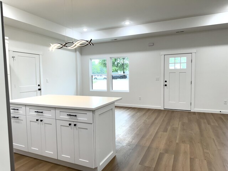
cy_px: 86
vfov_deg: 56.8
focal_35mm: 24
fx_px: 158
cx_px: 114
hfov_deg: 71.6
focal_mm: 6.76
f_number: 1.78
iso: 125
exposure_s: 1/120
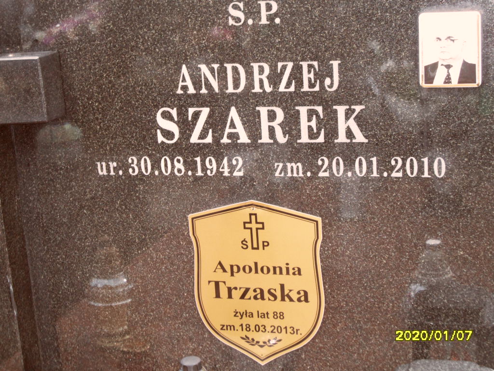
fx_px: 856
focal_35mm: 60
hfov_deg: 32.2
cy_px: 186
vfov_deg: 24.4
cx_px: 247
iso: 200
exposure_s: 1/45
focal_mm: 10.3
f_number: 4
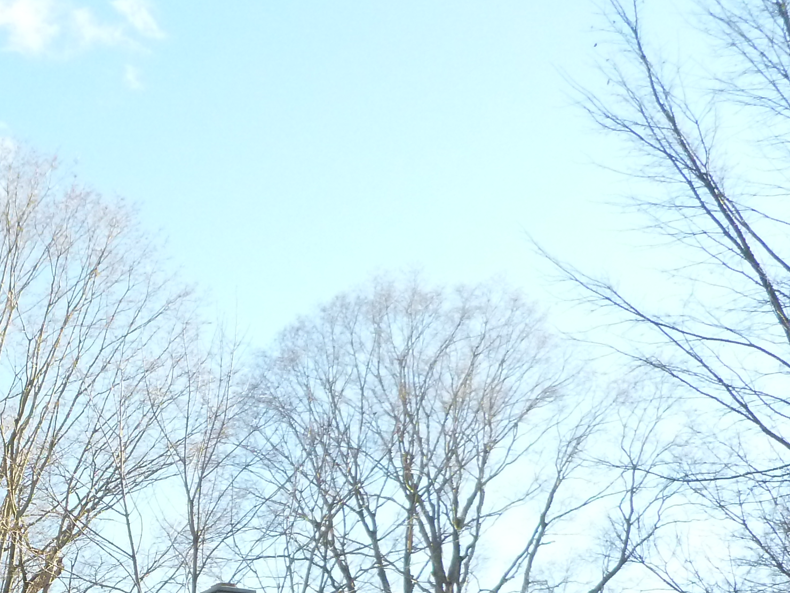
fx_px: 1575
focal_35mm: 69
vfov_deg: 20.3
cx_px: -62
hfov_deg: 26.2
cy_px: 655
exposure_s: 1/800
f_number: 3.3
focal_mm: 5
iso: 400
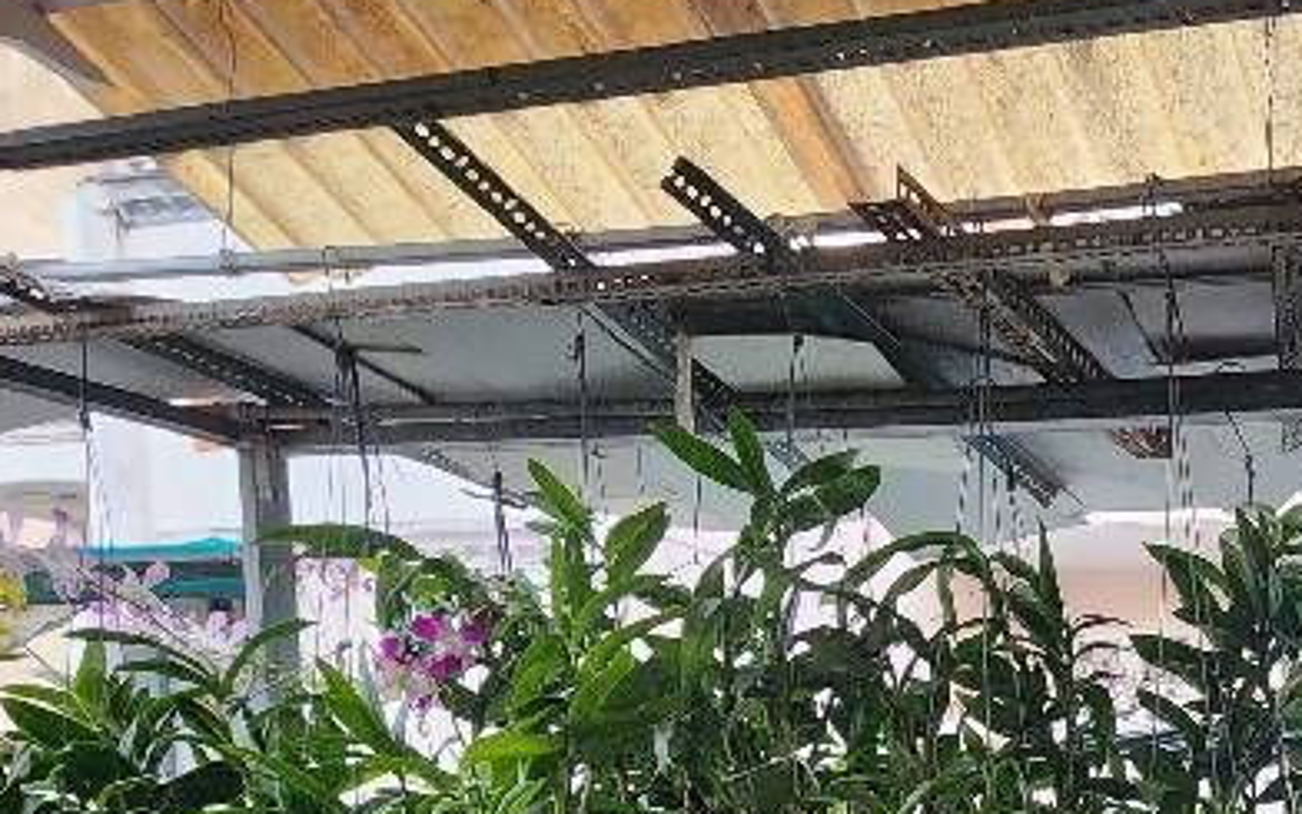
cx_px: 1405
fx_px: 1277
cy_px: 964
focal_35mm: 36
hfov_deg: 43.1
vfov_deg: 30.3
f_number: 2.2
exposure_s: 1/60.2
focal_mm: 2.2
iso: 320
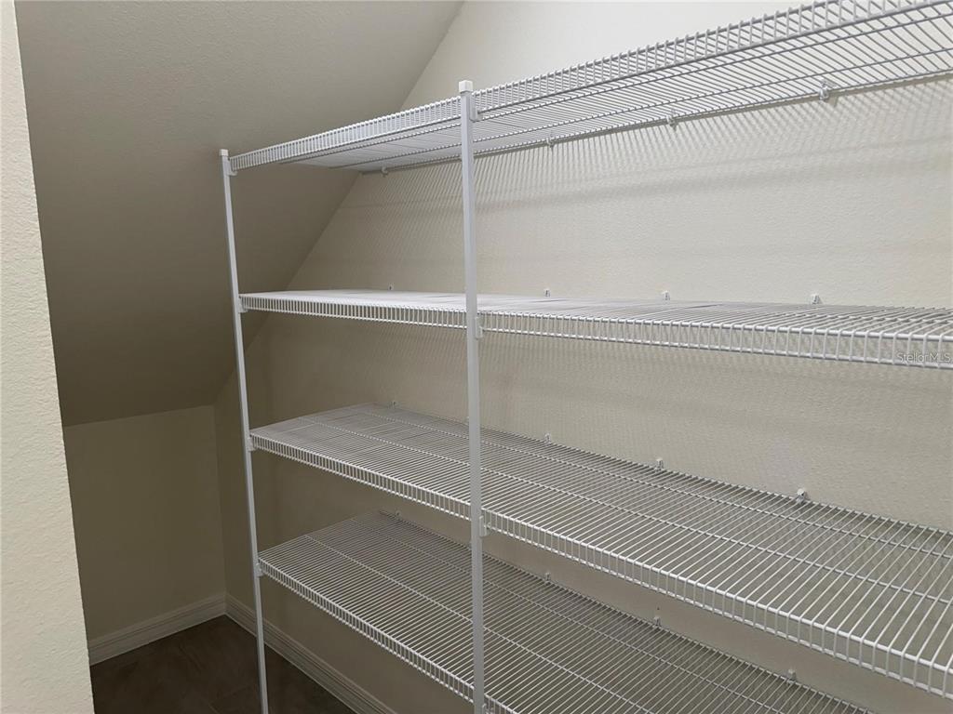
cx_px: 476
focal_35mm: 24
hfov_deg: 71.6
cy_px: 357
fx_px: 661
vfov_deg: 56.8
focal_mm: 6.76
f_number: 1.78
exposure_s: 1/120
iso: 64
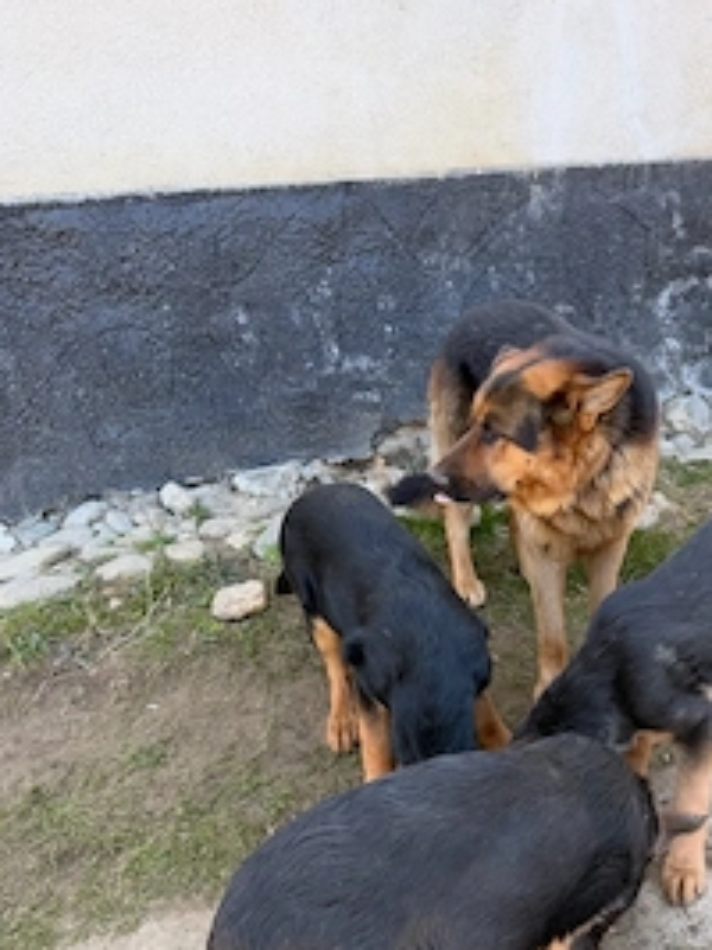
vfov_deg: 50.0
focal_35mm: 36
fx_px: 988
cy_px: 672
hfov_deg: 38.9
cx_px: 509
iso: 80
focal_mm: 6.76
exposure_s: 1/243
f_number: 1.78
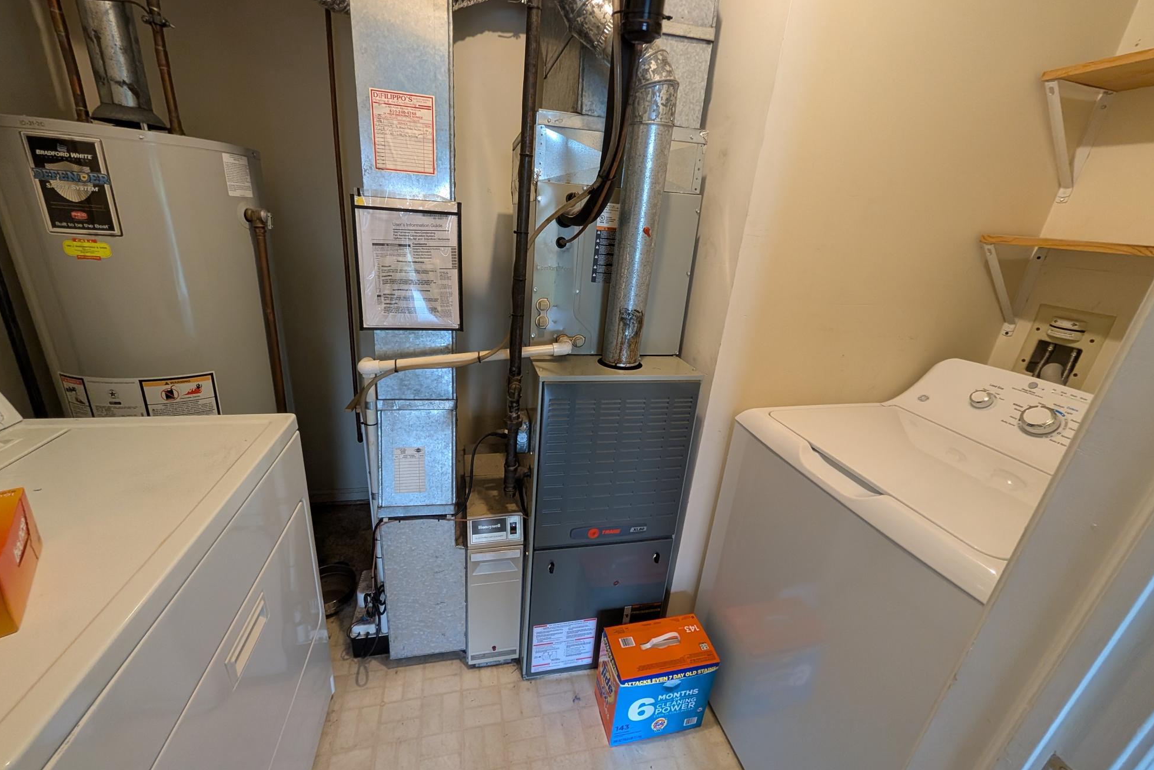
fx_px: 417
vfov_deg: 85.4
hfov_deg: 108.3
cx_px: 564
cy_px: 375
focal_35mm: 13
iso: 379
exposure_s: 1/60
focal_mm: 2.02
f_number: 1.7
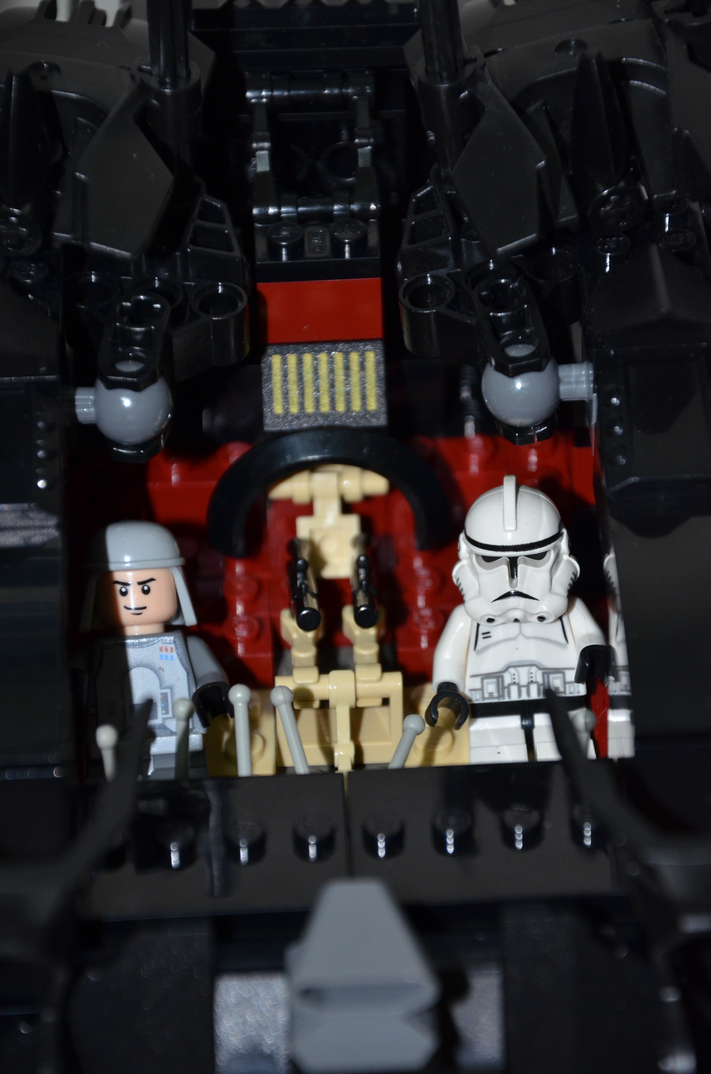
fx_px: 4687
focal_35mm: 158
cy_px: 537
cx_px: 356
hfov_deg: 8.7
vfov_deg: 13.1
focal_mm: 105
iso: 800
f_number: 5.6
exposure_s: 1/60
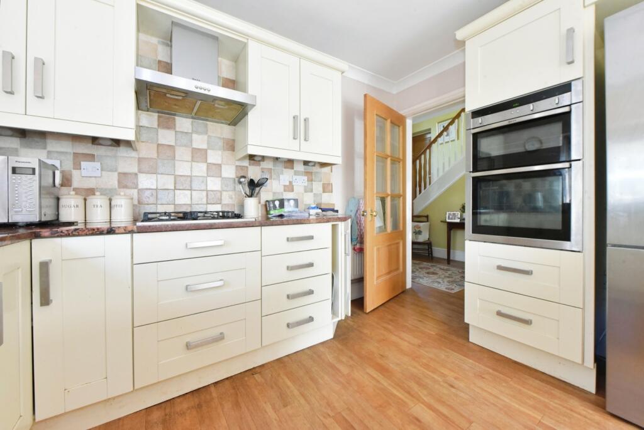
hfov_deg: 104.2
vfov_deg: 81.3
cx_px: 322
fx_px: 251
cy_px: 215
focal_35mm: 14
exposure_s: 1/25
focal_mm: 14
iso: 6400
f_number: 13
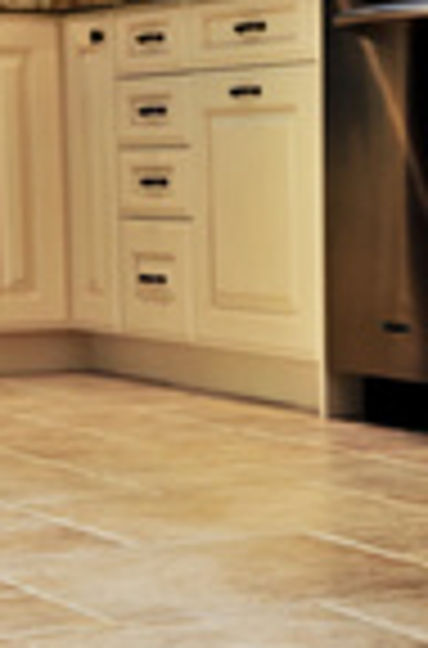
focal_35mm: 133
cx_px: 342
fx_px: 2389
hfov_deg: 10.2
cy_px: 803
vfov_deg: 14.9
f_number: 7.1
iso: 200
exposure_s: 1/30
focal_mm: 30
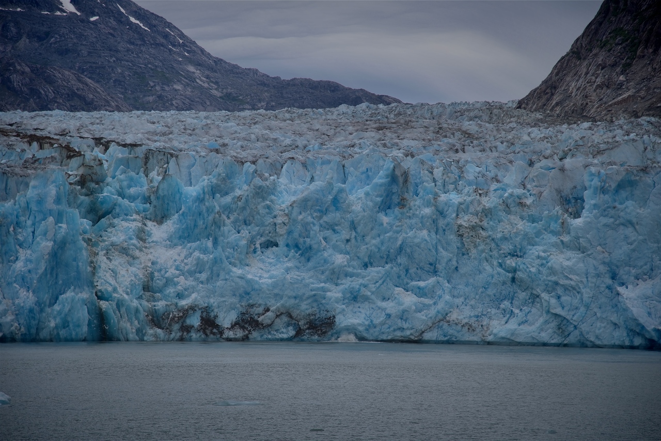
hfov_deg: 17.1
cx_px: 330
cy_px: 220
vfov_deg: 11.4
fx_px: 2204
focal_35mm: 120
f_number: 5.6
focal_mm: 120
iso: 100
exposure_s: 1/250
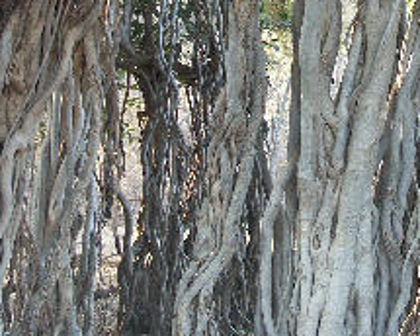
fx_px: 1566
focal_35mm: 126
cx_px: 339
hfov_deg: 15.2
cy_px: -12
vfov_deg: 12.1
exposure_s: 1/30
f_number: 3.2
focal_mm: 13.4
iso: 100
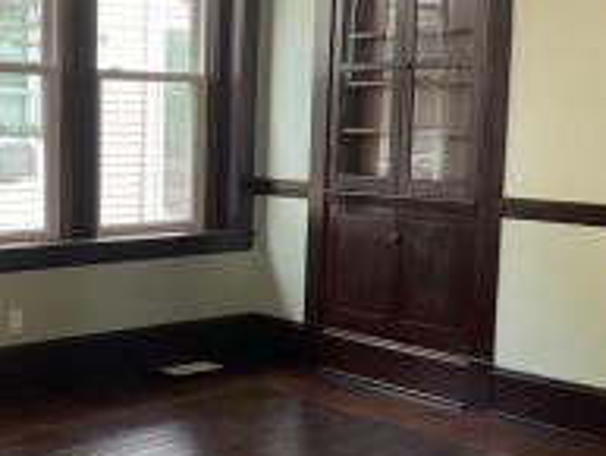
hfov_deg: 31.4
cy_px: 242
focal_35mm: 60
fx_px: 1051
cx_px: 122
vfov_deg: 24.4
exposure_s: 1/60
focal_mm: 3
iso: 64
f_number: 1.8
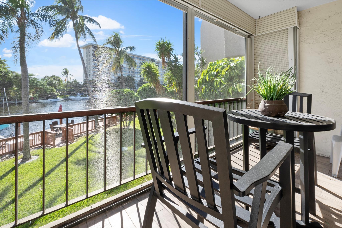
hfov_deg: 100.4
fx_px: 142
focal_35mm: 15
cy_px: 114
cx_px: 171
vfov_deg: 77.3
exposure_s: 1/60
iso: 100
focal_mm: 10
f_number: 13
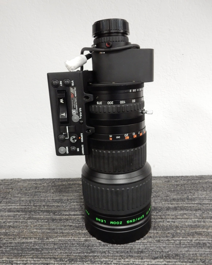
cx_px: 104
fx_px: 212
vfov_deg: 64.1
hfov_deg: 53.2
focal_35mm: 27
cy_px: 134
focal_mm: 4.5
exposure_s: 1/10
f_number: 3.7
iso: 400
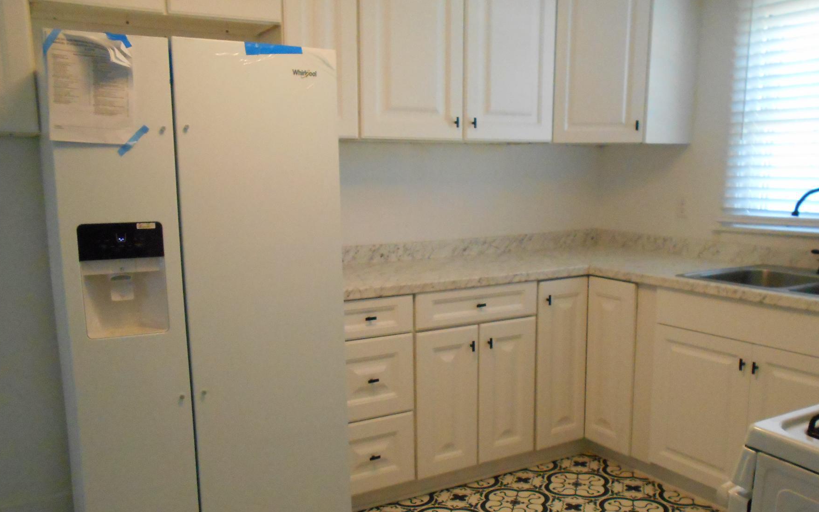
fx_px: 714
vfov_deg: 39.2
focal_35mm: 32
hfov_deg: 59.6
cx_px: 439
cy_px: 319
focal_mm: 4.6
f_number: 3.2
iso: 800
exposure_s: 1/100
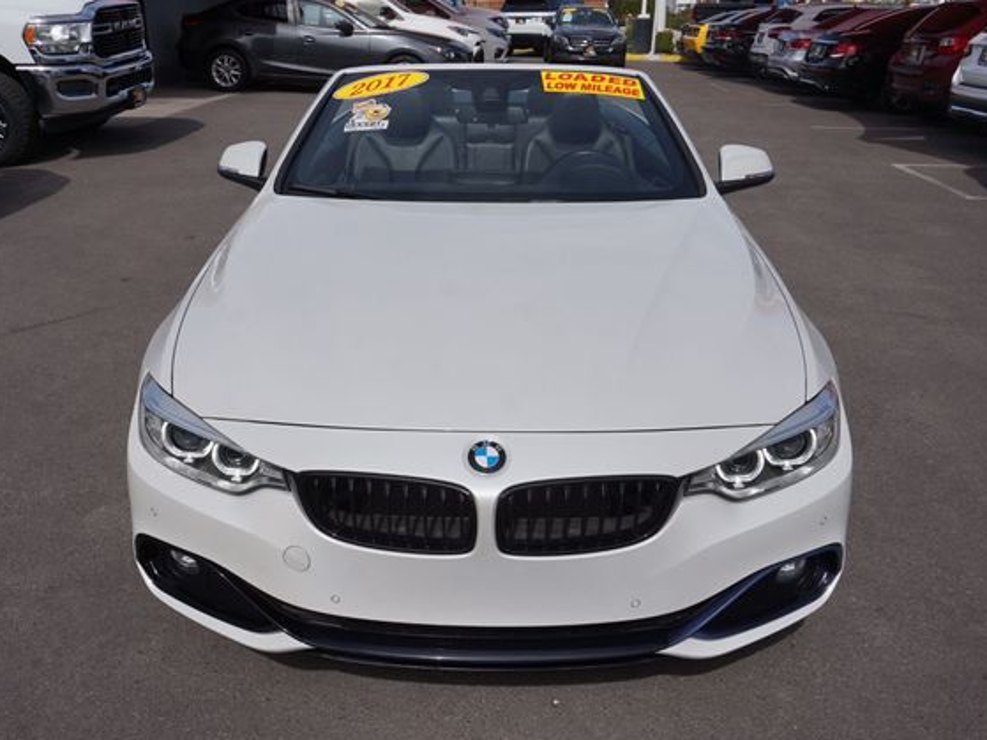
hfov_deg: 55.3
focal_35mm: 33
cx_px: 471
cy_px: 373
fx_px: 941
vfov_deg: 42.9
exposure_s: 1/320
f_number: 11
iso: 100
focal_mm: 20
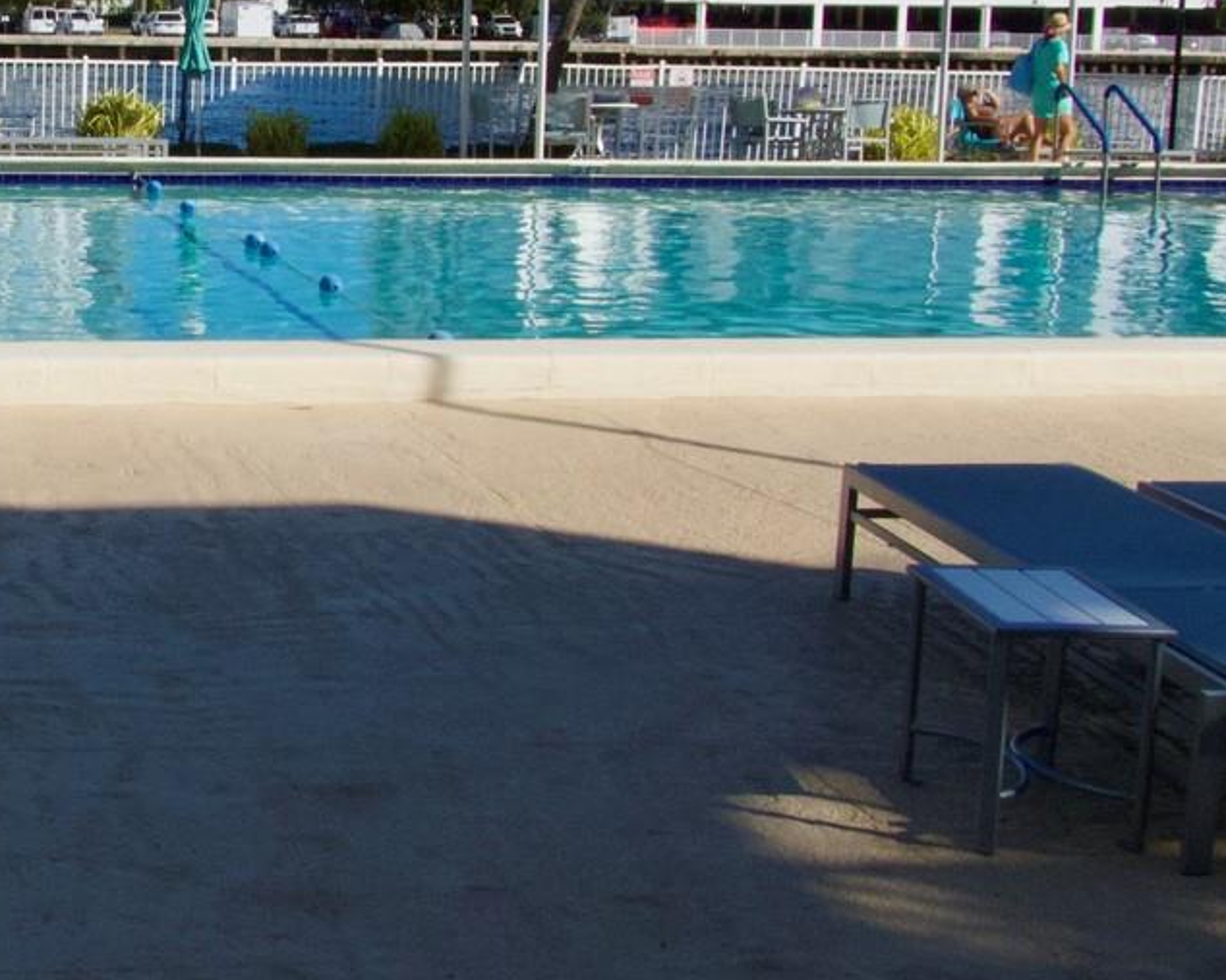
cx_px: 132
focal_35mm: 64
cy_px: 318
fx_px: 2322
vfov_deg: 23.7
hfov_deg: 28.5
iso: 200
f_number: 5.6
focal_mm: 4.7
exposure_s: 1/1250
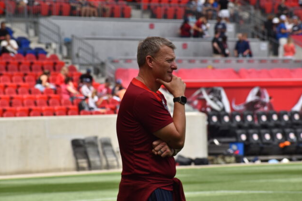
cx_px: 152
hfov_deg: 9.1
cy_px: 107
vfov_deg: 6.1
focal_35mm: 225
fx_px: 1887
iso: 140
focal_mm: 140
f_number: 8
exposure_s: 1/500
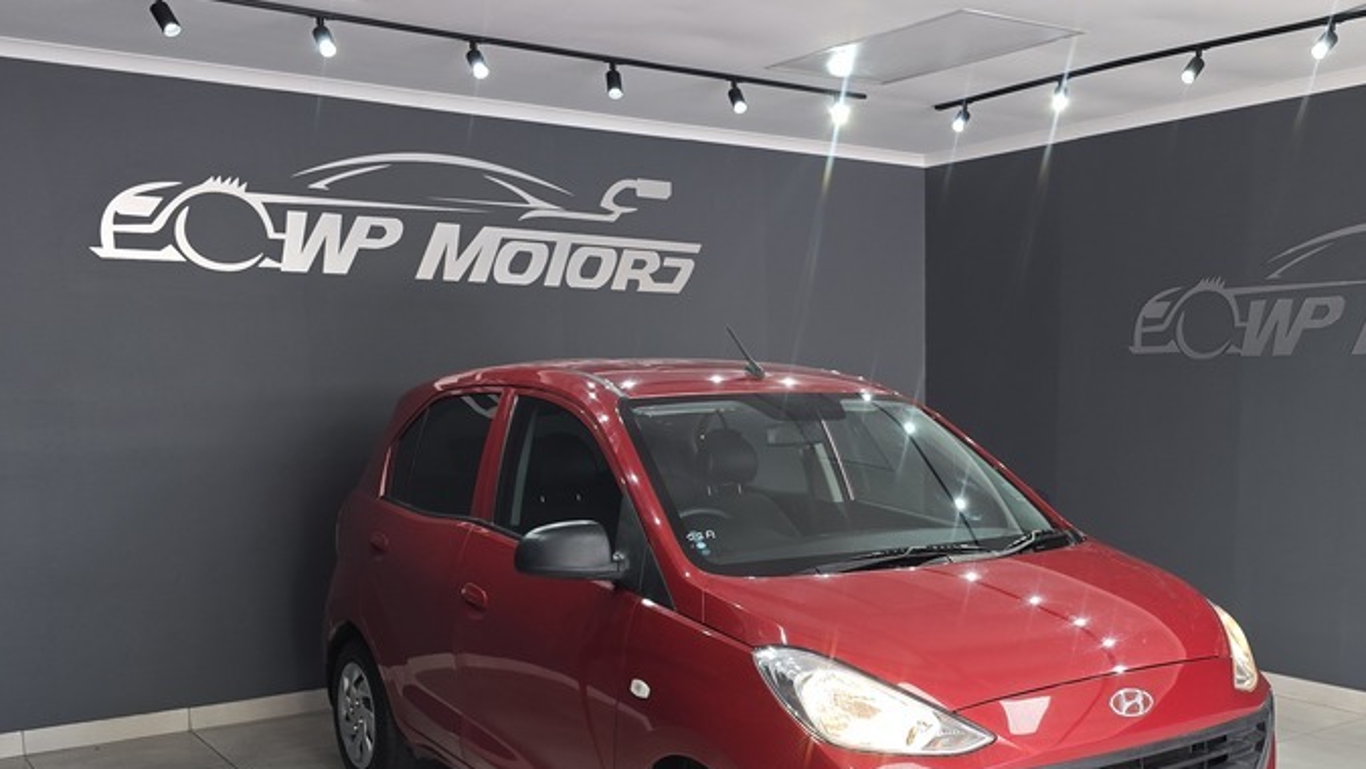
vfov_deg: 30.5
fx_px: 1377
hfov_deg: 51.9
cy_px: 615
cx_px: 903
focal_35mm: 38
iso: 80
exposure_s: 1/100
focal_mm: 6.3
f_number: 1.7
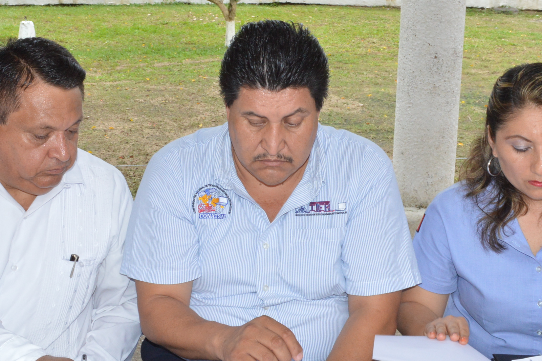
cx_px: 241
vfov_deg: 21.9
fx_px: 933
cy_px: 200
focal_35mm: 62
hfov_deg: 32.4
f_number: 18
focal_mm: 22
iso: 800
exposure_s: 1/200
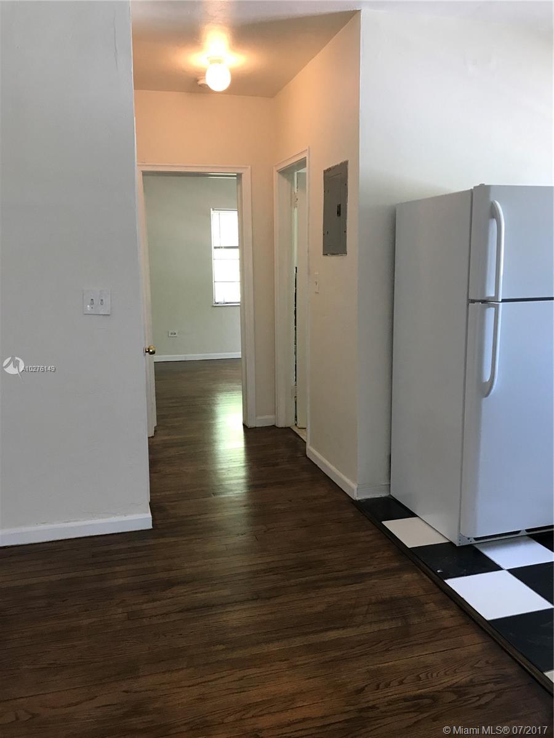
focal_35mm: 28
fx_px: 597
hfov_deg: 49.7
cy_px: 369
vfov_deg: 63.4
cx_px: 277
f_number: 1.8
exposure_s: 1/30
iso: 32
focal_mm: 3.99
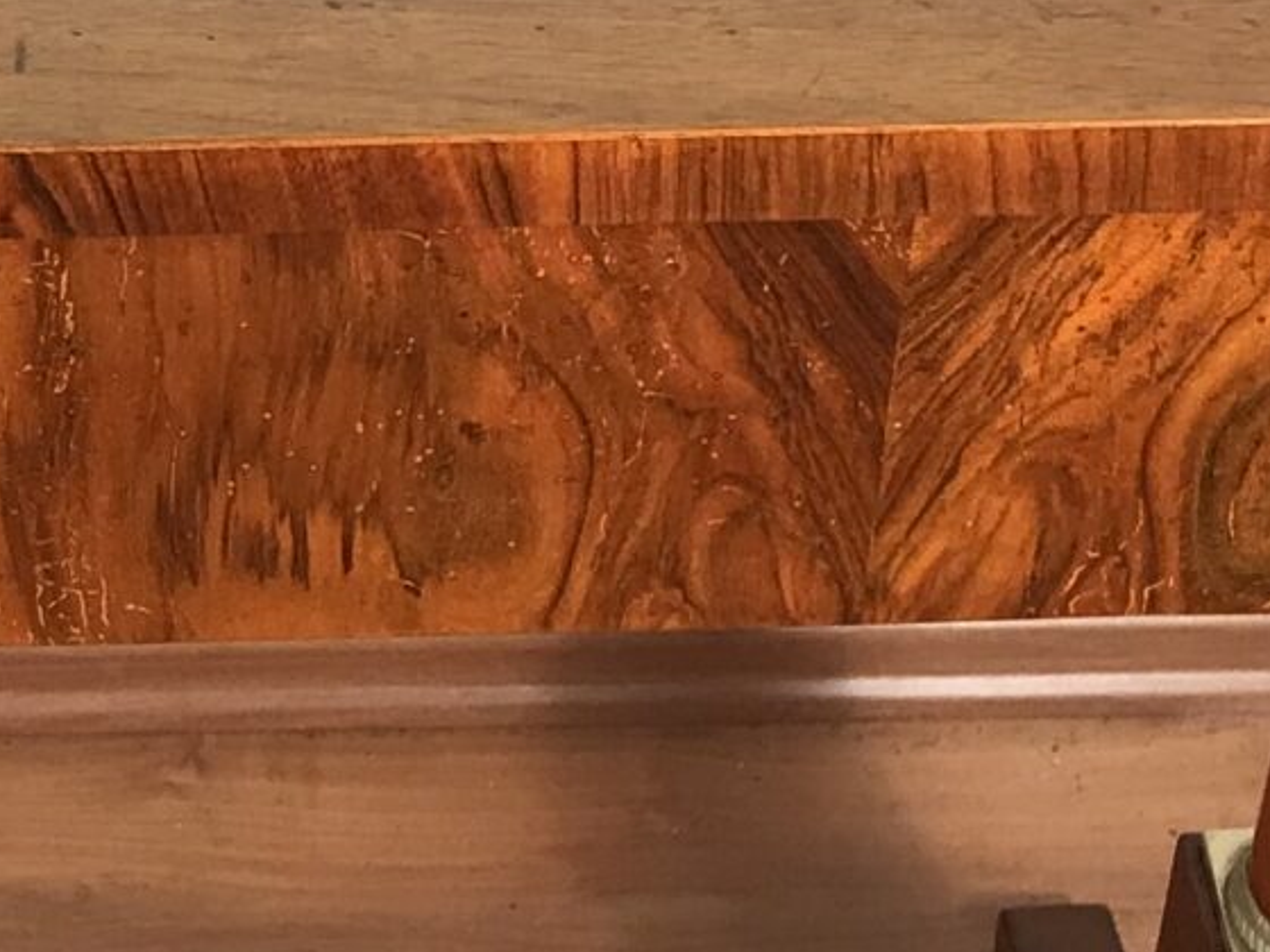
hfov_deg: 15.2
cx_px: 73
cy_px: 299
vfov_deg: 11.6
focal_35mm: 128
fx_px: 4696
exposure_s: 1/33
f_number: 1.8
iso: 25
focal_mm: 3.99
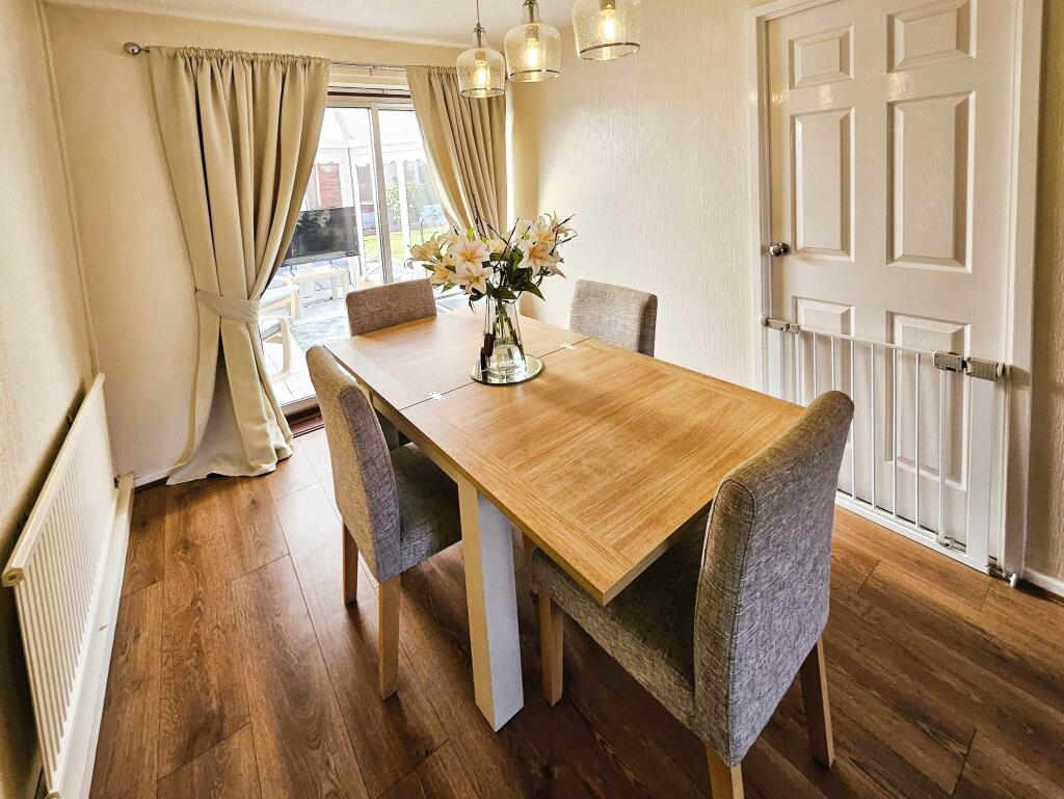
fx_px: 400
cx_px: 532
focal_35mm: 13
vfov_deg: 90.0
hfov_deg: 106.2
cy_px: 400
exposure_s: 1/50
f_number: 2.2
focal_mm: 1.7
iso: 50
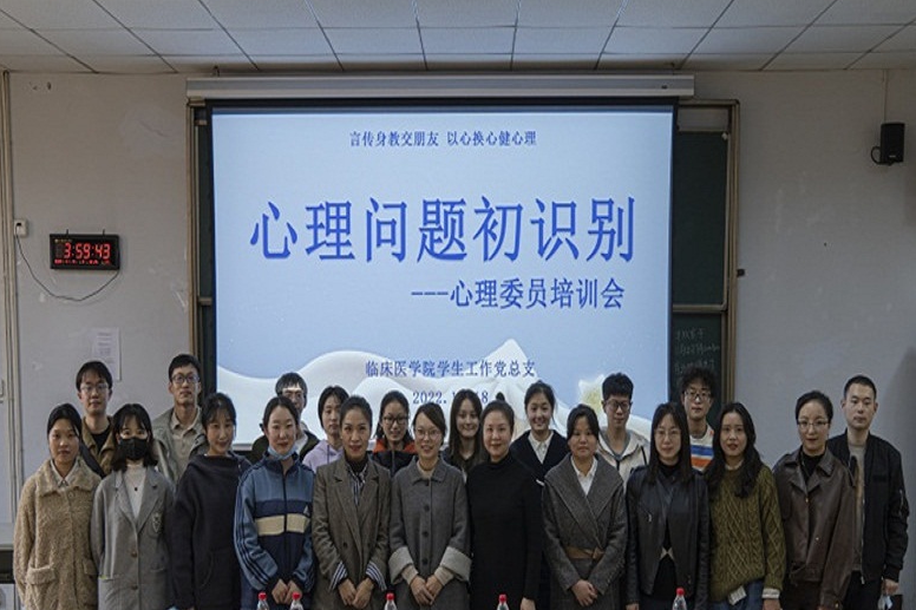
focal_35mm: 34
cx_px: 465
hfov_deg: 55.8
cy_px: 311
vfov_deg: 38.9
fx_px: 865
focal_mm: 22
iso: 200
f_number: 2.8
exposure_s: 1/40
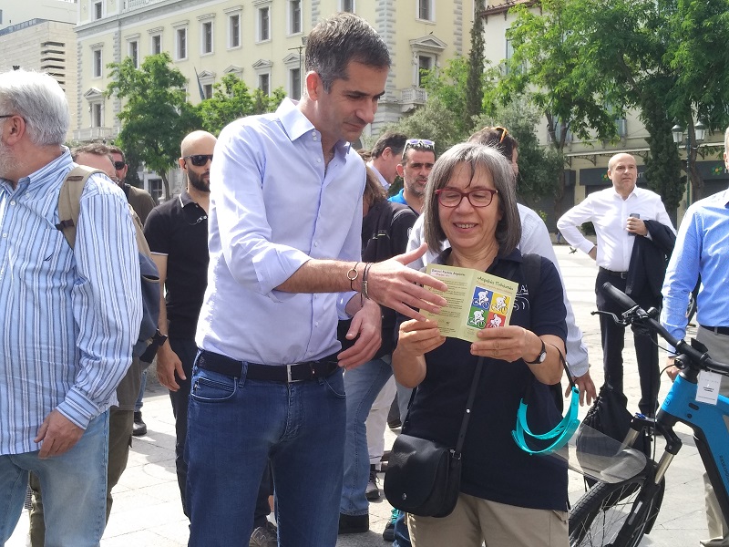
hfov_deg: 76.4
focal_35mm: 22
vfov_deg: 61.1
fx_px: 463
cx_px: 364
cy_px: 274
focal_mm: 3.81
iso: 125
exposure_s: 1/458
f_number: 2.2
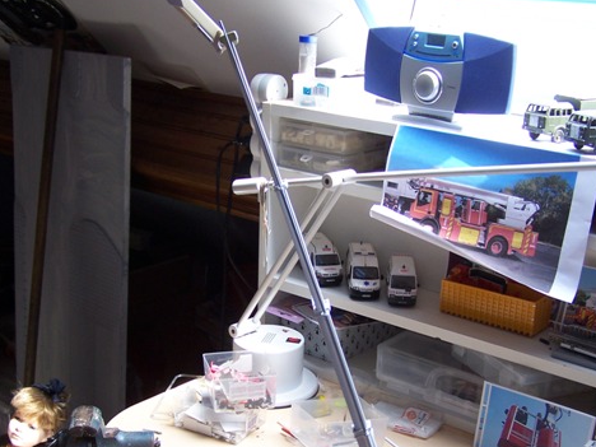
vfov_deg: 27.8
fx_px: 895
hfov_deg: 36.8
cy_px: 315
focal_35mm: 52
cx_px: 297
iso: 80
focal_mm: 6.3
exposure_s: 1/60
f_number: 2.8
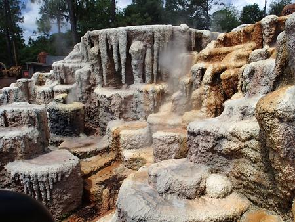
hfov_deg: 69.4
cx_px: 148
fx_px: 213
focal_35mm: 25
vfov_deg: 54.9
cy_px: 111
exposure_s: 1/800
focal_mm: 4.5
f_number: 8
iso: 200
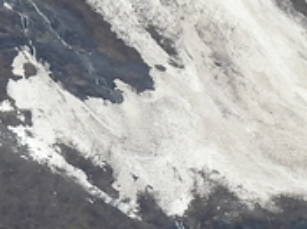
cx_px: 53
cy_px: 250
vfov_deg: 0.8
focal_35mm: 1755
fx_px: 15554
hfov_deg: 1.1
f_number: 4.5
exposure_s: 1/320
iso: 100
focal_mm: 42.8
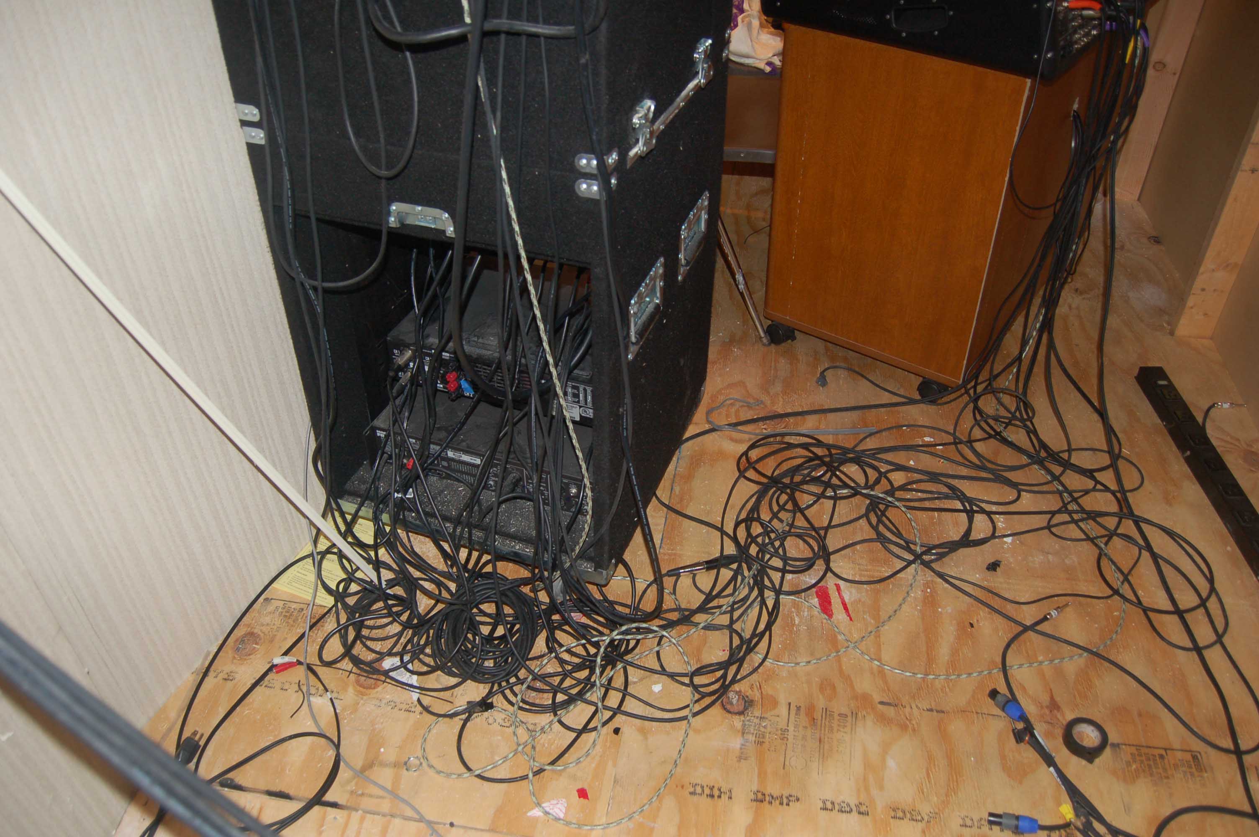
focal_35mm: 27
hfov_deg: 67.4
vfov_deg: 47.8
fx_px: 943
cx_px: 630
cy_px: 418
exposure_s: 1/60
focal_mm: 18
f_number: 3.5
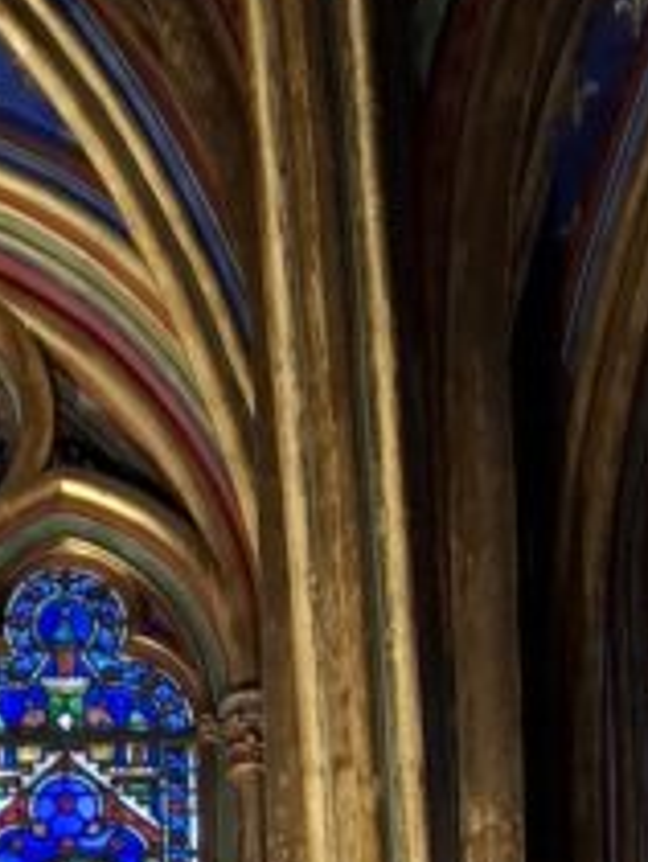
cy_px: 1843
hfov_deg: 12.9
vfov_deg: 14.1
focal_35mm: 112
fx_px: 2790
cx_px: -156
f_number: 1.8
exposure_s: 1/33
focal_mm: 5.54
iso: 250
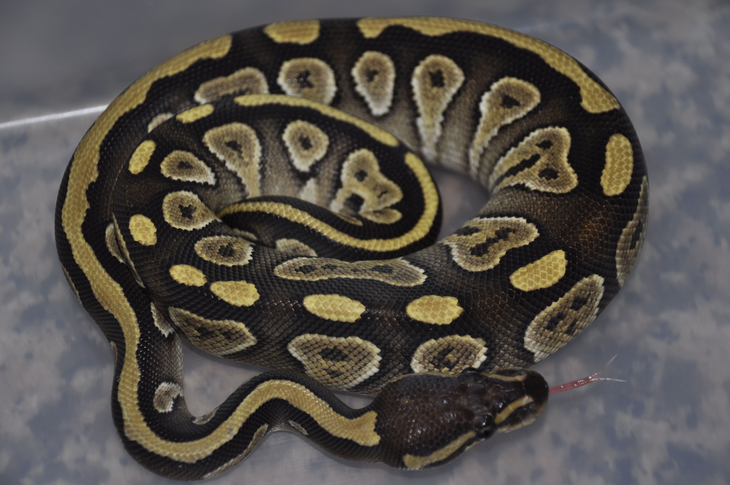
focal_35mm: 105
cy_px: 242
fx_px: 2127
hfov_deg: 19.5
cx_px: 365
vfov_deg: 13.0
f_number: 5.6
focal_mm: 70
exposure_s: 1/125
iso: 200
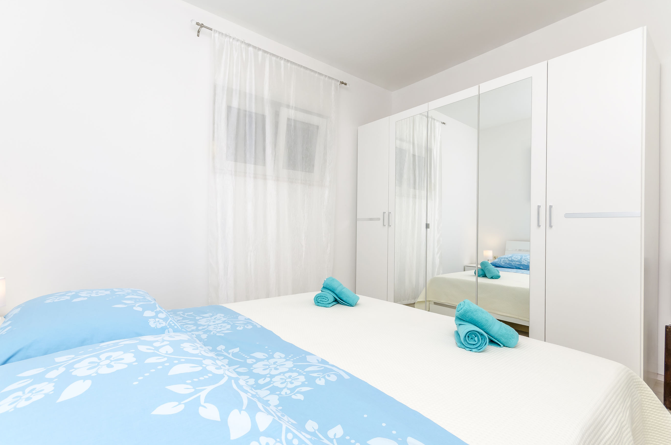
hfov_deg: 96.8
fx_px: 298
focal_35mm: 16
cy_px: 230
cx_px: 327
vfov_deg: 73.5
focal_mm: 10
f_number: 10
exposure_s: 1/80
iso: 250
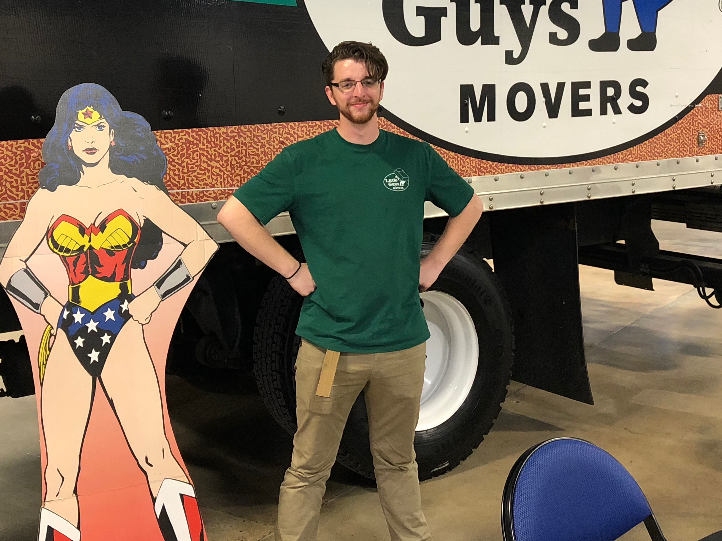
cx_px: 356
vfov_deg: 29.8
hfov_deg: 39.7
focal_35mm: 48
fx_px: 1001
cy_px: 144
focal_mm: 4
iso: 100
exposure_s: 1/13
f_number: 1.8
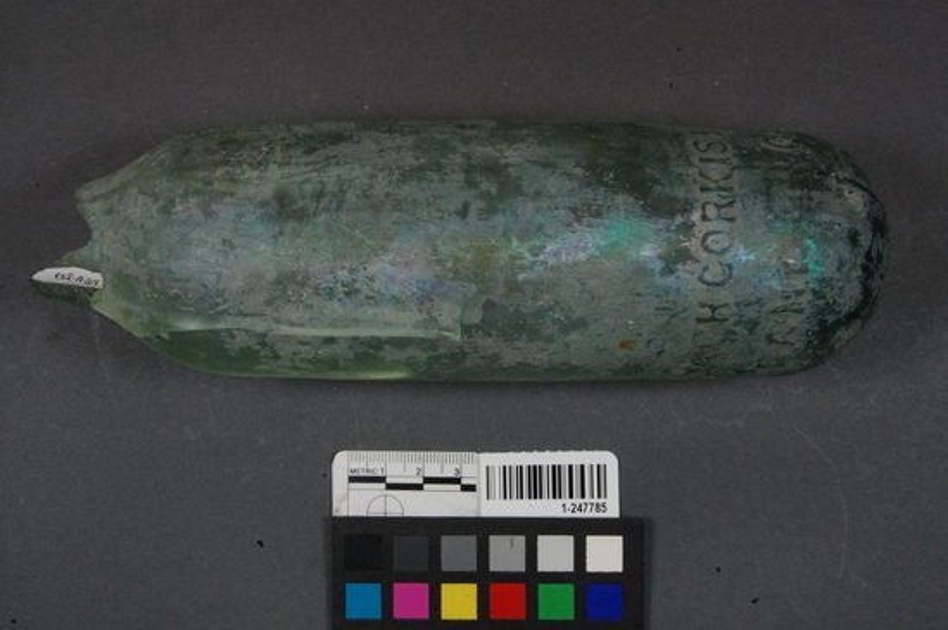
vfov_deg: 28.0
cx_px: 474
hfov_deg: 41.1
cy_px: 315
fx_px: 1263
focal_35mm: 48
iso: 1600
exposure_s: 1/30
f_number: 25
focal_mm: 32
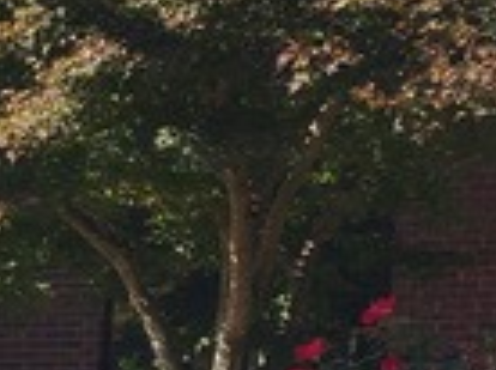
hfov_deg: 8.4
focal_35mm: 171
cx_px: -1272
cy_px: 683
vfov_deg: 8.3
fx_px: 2446
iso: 12
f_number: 1.8
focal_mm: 6.4
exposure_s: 1/803
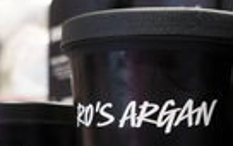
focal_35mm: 139
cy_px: 195
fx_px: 883
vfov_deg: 9.3
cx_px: 154
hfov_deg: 15.0
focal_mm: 29
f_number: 4
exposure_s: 1/30
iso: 160
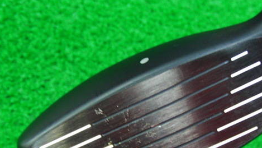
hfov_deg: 37.6
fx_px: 382
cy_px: 106
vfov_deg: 21.7
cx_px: 163
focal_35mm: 55
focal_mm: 6.42
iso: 400
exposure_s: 1/20
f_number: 3.6
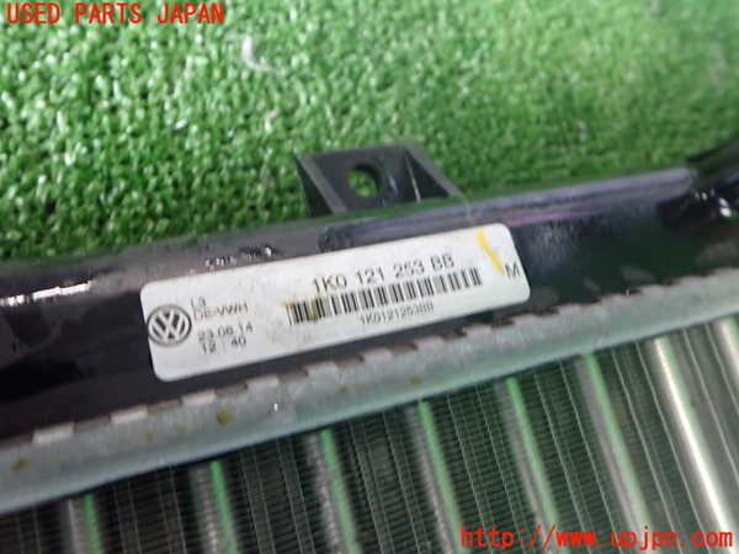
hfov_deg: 60.0
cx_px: 370
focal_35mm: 30
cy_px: 277
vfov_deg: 46.8
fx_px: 640
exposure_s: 1/30
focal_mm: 5.4
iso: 640
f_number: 2.3
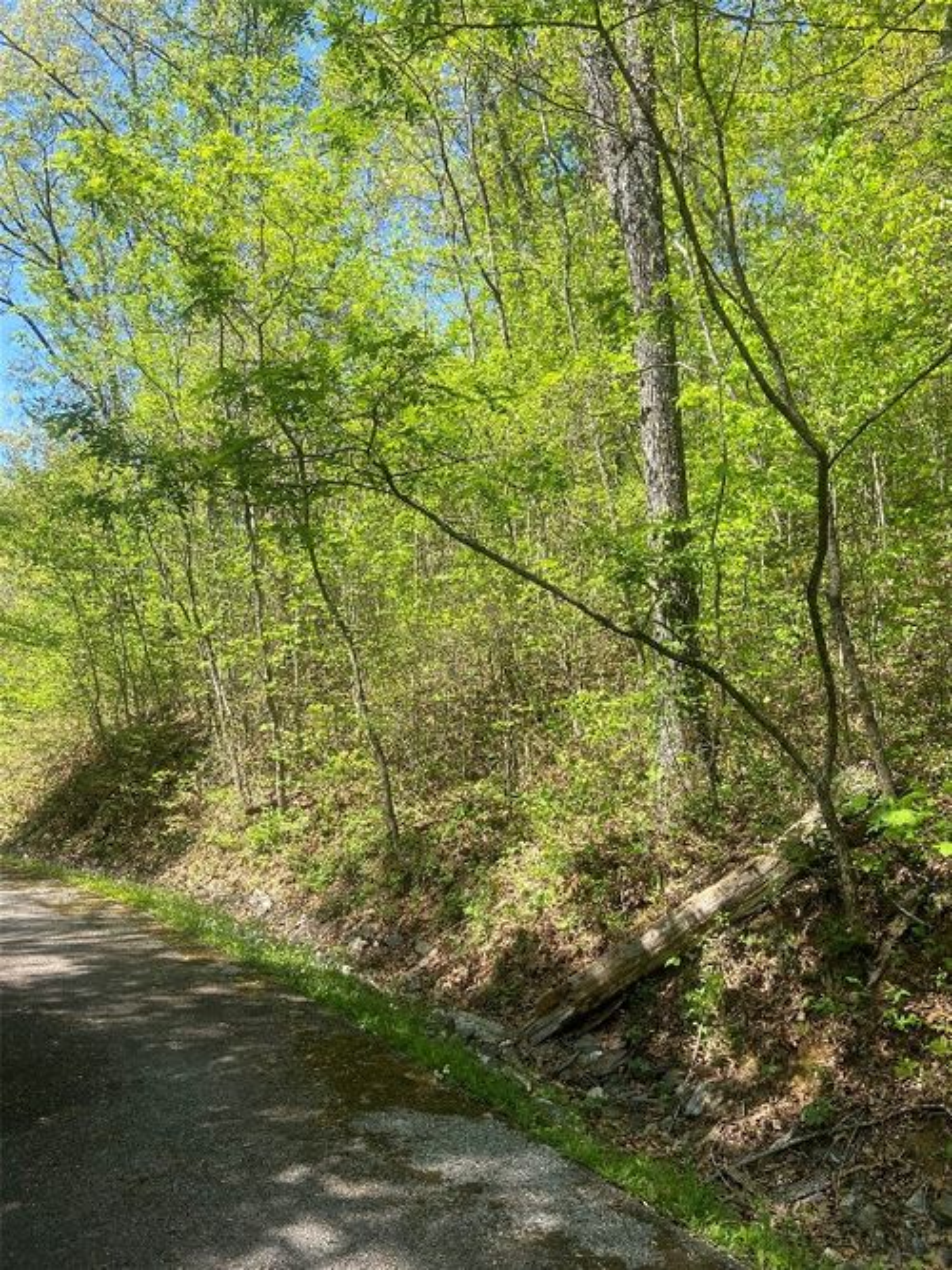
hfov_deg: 53.0
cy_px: 635
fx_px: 954
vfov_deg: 67.3
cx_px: 476
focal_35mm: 26
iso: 32
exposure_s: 1/799
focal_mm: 4.25
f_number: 1.8
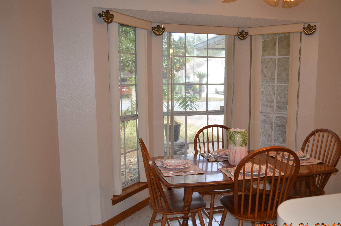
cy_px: 121
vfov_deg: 43.4
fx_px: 284
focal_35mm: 30
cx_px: 188
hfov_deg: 61.9
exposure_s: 1/125
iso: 400
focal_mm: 18
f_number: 3.5
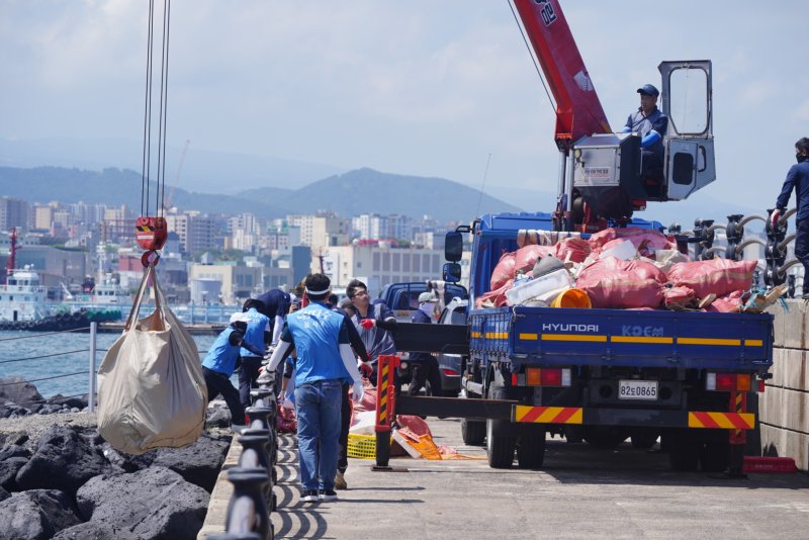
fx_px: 2877
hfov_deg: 16.0
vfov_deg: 10.7
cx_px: 404
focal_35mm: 128
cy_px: 270
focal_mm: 128
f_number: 6.3
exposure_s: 1/1000
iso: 200
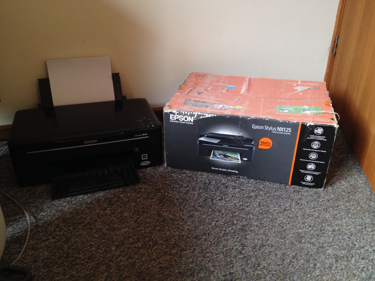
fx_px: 379
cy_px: 140
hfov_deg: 52.6
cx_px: 188
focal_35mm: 35
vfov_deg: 40.7
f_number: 2.4
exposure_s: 1/20
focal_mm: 4.28
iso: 160
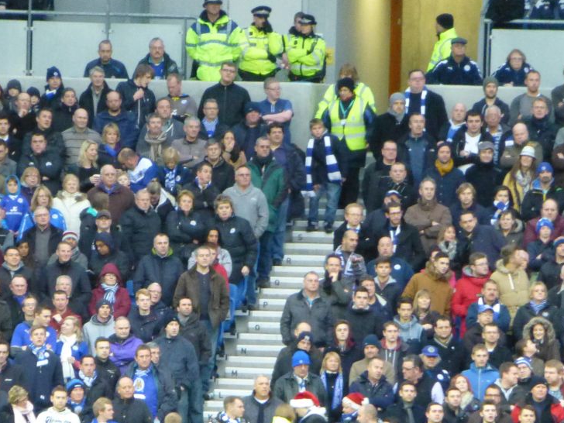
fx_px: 12888
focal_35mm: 791
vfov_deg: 1.9
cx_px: 164
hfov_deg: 2.5
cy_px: 294
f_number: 6.4
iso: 1600
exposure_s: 1/50
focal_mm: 86
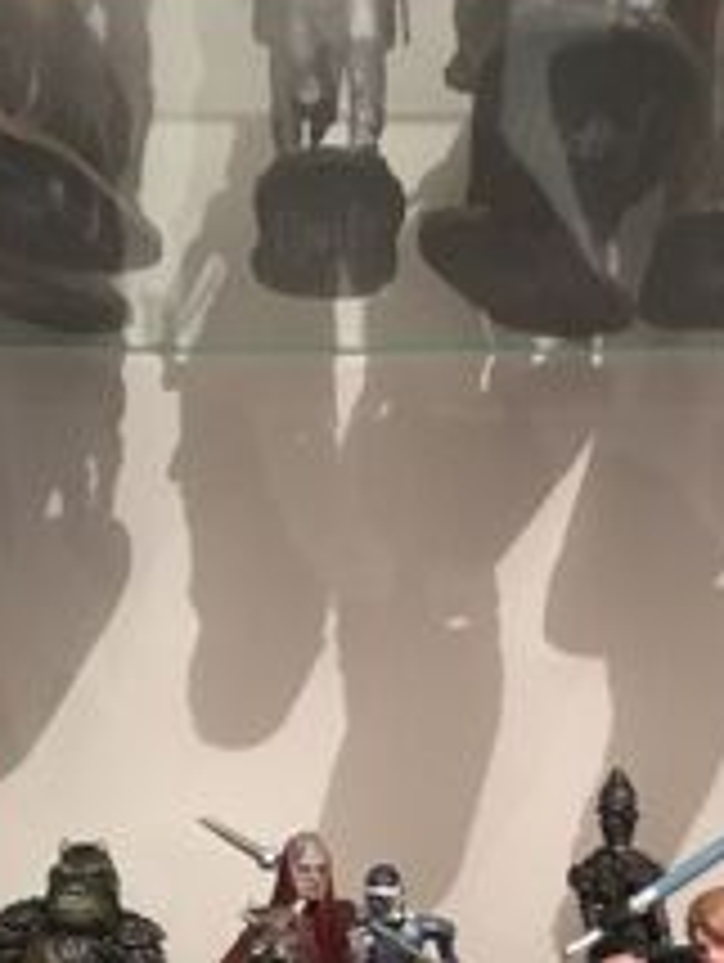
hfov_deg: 22.3
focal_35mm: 65
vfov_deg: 29.1
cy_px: 770
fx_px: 1809
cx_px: 603
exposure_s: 1/17
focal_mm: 4.15
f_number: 2.2
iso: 320
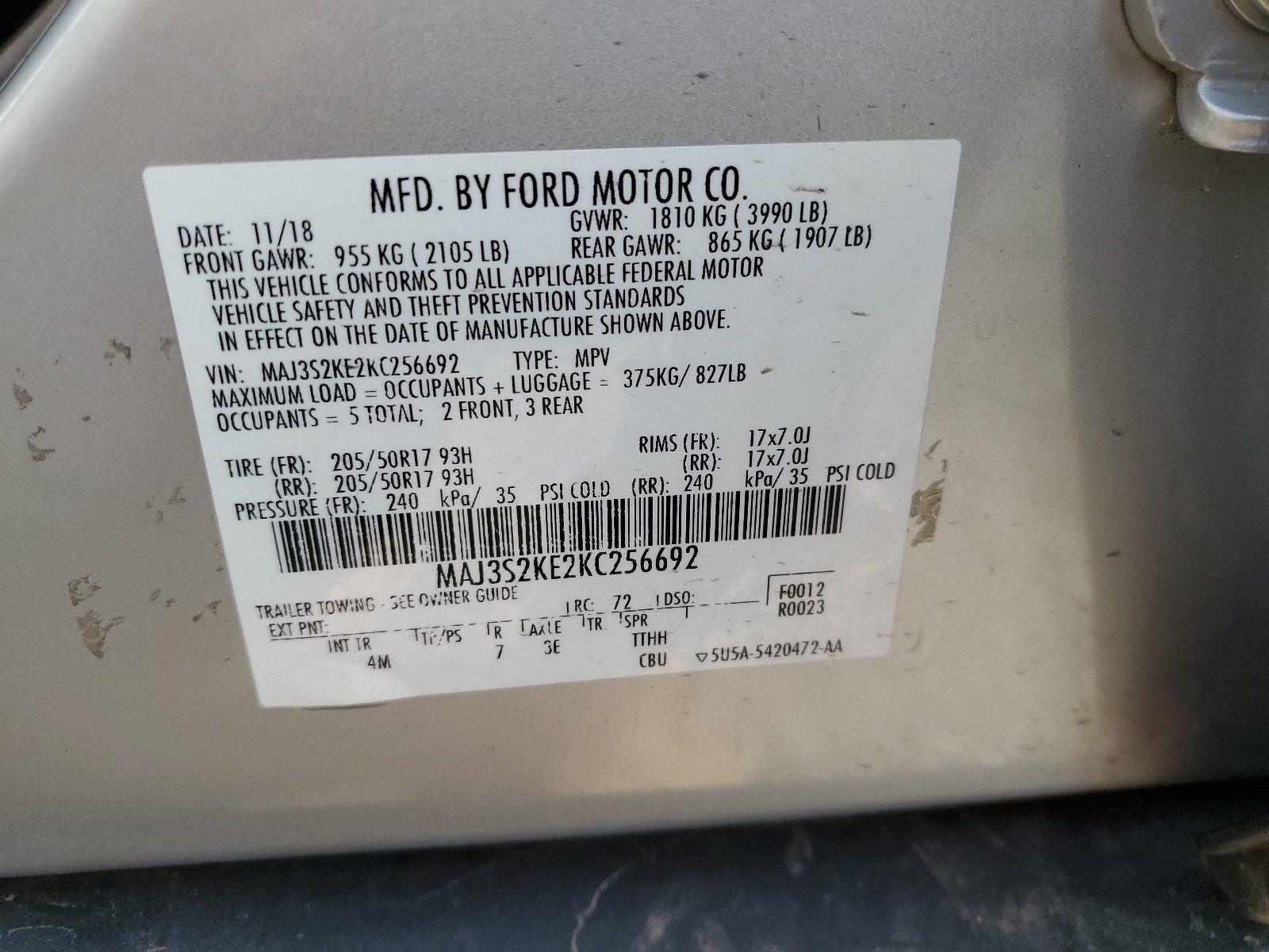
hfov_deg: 67.3
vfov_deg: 53.1
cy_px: 476
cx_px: 634
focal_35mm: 26
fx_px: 953
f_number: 1.5
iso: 50
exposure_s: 1/625
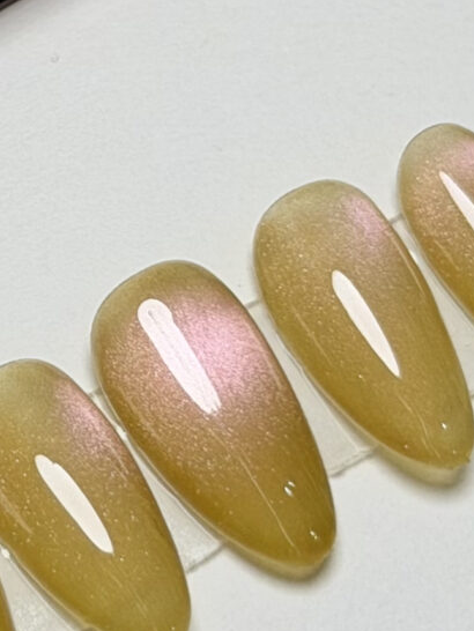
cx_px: -250
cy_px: 91
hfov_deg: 6.5
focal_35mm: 225
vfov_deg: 8.8
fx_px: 4105
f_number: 1.78
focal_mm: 6.76
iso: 50
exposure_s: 1/100
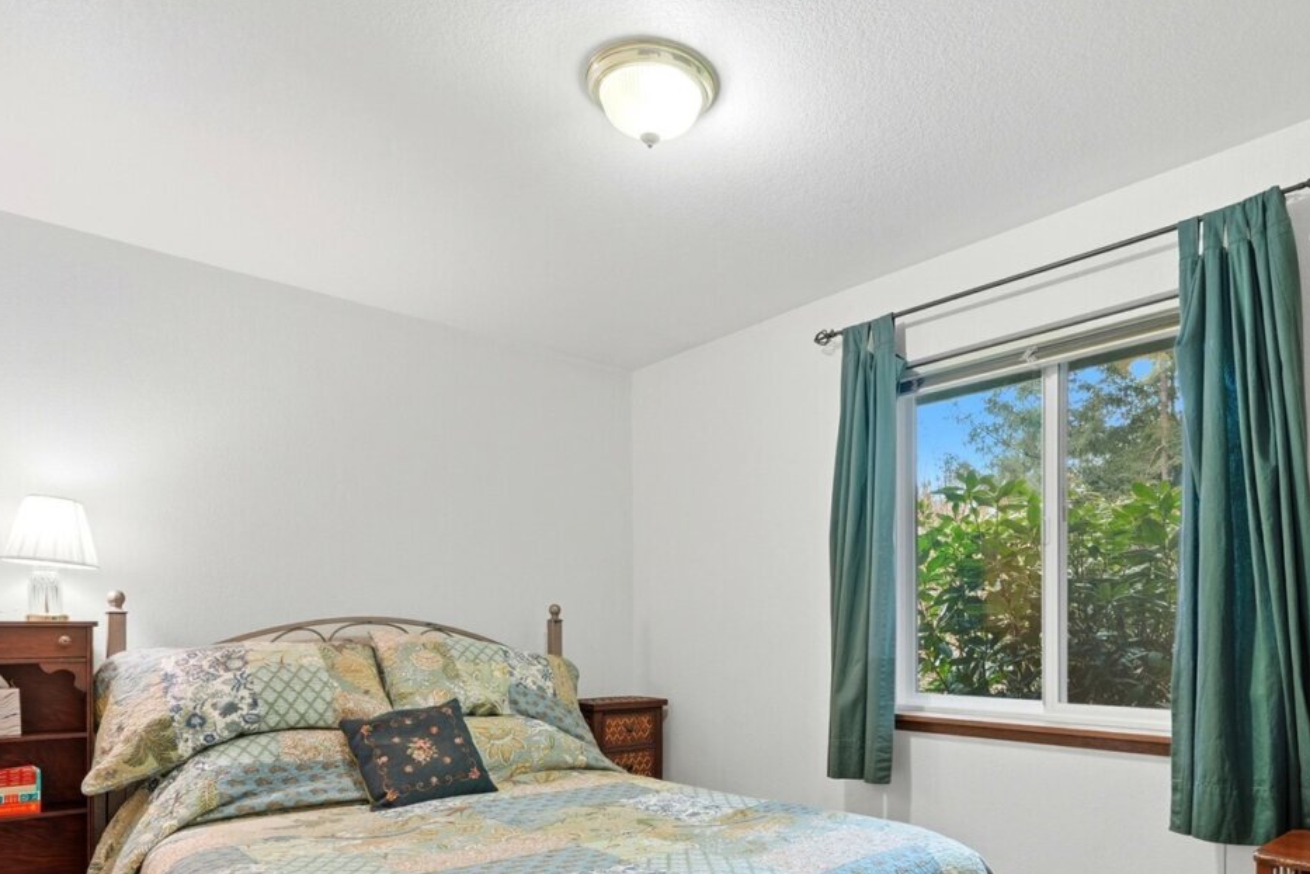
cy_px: 636
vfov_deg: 51.3
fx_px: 873
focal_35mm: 24
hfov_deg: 73.4
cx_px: 740
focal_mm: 16
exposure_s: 1/60
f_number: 9
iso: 400
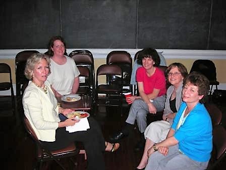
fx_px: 248
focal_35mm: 38
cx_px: 113
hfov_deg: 49.0
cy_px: 85
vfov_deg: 37.7
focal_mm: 6.3
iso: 91
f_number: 3.2
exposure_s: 1/60.1
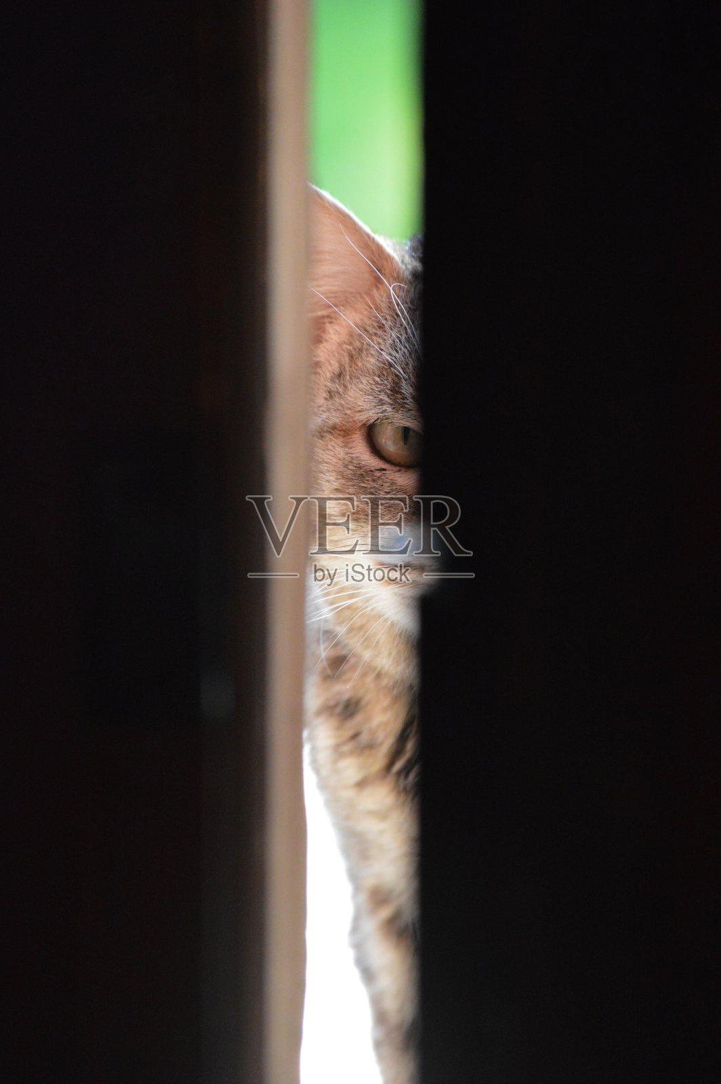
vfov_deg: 6.9
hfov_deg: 4.6
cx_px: 360
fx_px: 9027
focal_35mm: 300
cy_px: 542
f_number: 5.6
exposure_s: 1/250
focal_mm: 200
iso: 3200
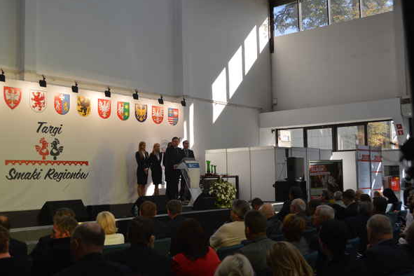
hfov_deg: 45.4
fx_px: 494
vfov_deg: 31.2
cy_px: 138
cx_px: 209
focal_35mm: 43
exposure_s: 1/125
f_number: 5.6
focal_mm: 28
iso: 400
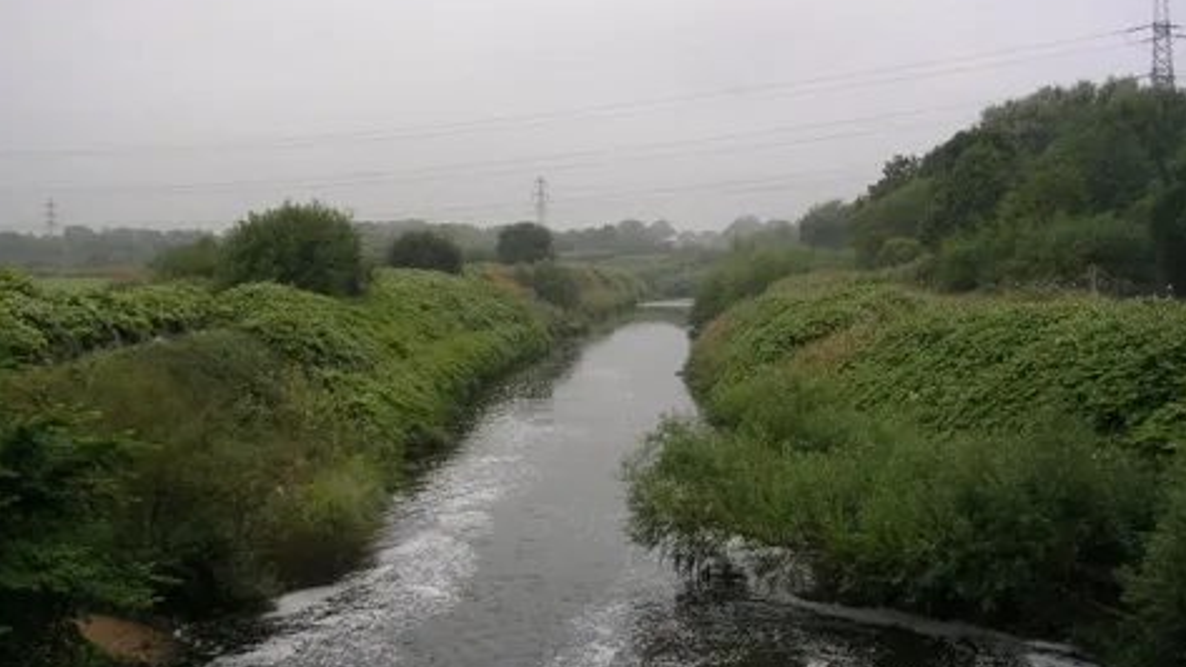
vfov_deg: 28.3
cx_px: 594
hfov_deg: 48.4
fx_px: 1321
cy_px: 291
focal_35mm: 42
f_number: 2.8
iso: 50
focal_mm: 5.8
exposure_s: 1/395
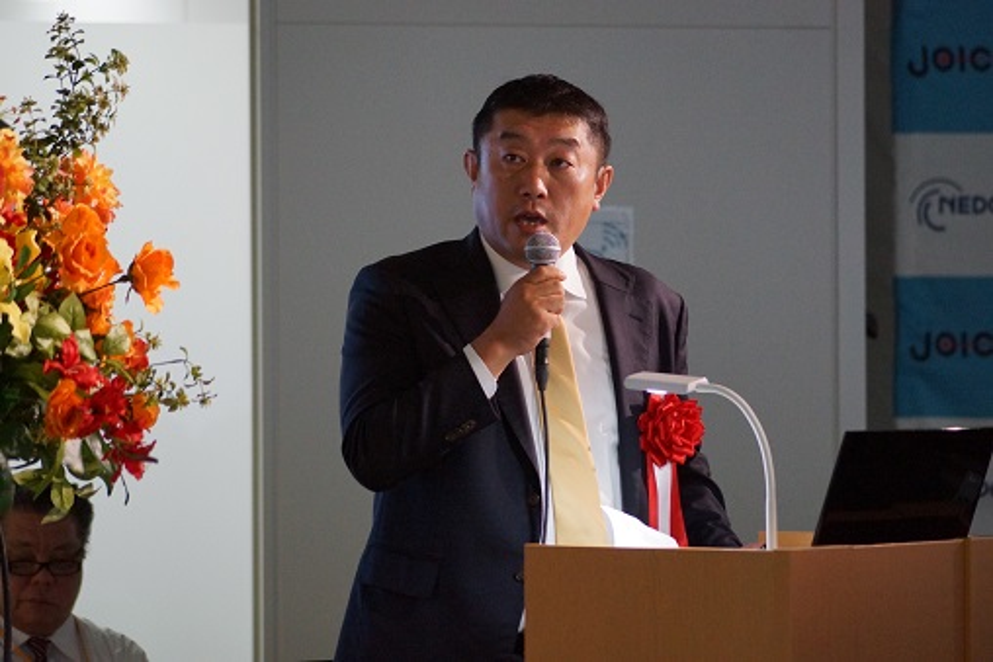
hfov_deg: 8.6
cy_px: 331
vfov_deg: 5.7
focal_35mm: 240
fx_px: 6621
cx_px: 496
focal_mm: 160
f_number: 5
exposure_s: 1/200
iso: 1600
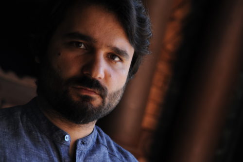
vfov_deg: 20.6
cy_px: 81
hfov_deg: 30.5
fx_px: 445
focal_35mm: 66
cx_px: 122
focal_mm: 66
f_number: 5.6
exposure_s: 1/200
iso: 250
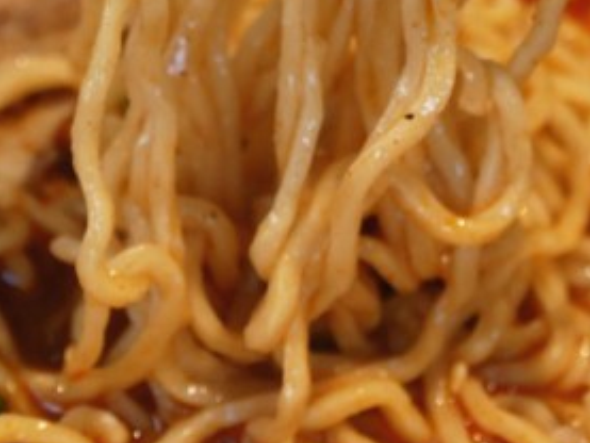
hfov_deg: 6.3
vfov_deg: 4.8
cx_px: 426
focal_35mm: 312
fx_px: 5320
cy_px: -20
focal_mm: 61
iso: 1000
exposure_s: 1/125
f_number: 5.2
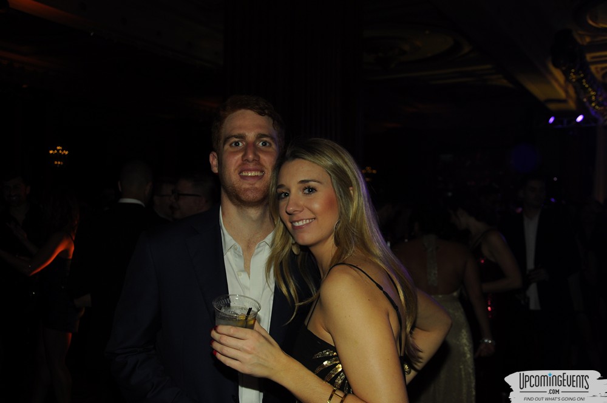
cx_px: 304
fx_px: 631
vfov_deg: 35.4
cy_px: 202
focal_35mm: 38
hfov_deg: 51.3
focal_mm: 25
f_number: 4.5
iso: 400
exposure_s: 1/60
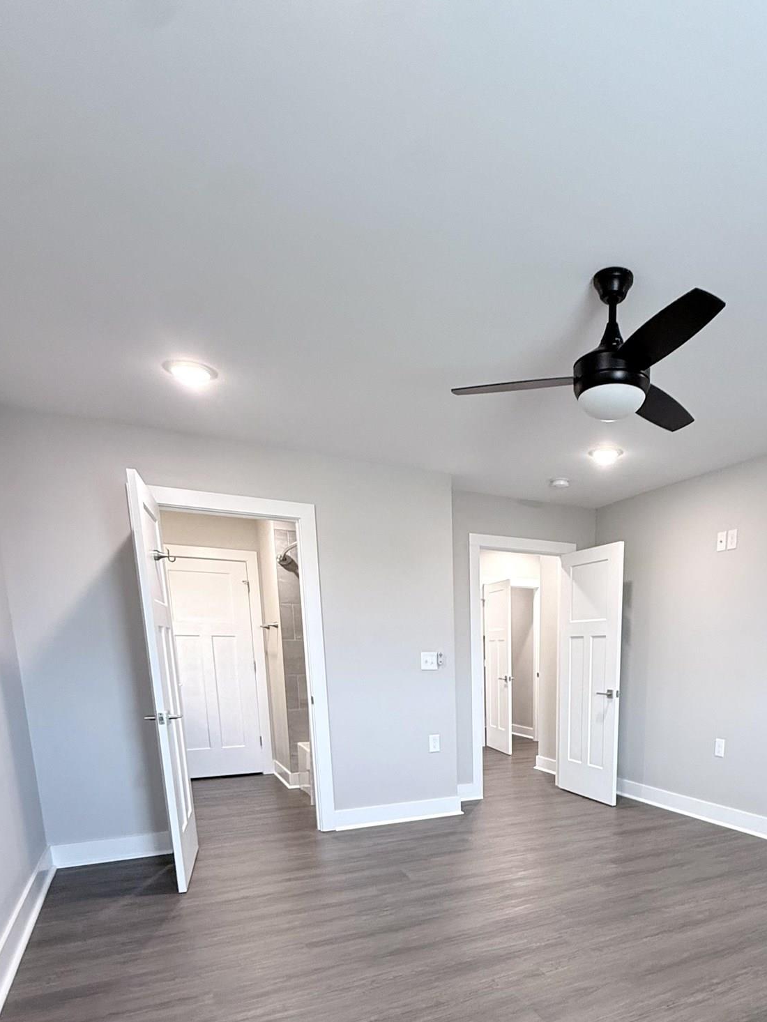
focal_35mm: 22
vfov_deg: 70.4
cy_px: 786
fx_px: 650
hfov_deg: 59.2
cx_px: 533
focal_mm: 2.22
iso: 200
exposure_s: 1/60
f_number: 2.2
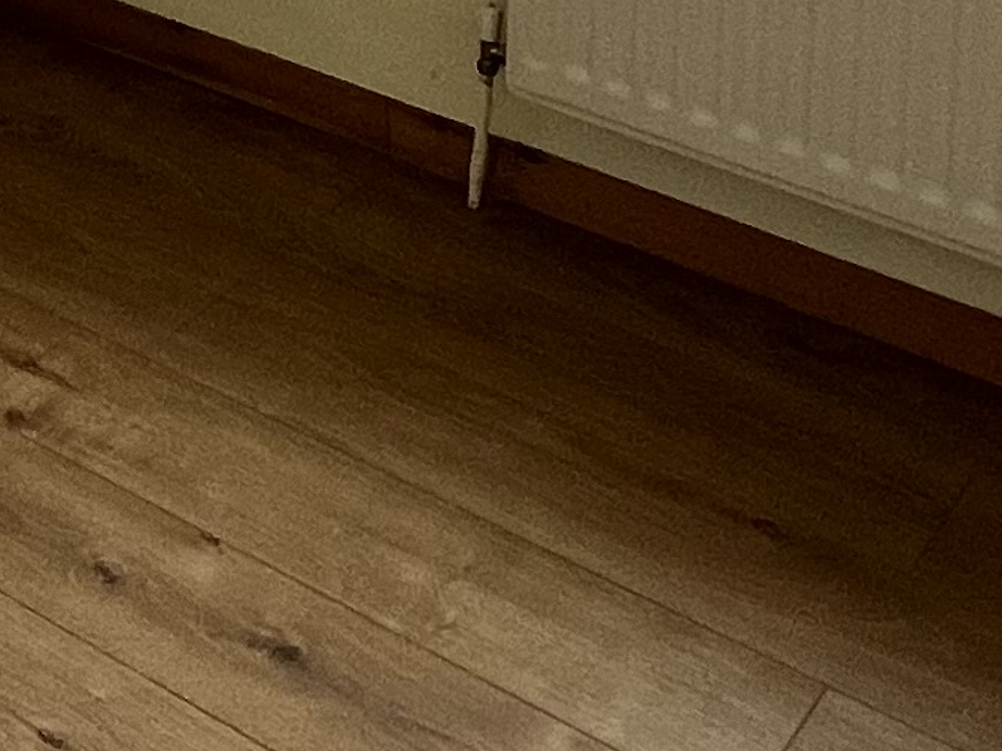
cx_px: -45
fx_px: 2258
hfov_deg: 23.7
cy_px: -860
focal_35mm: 78
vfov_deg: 14.7
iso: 64
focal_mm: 1.57
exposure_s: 1/99
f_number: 1.8
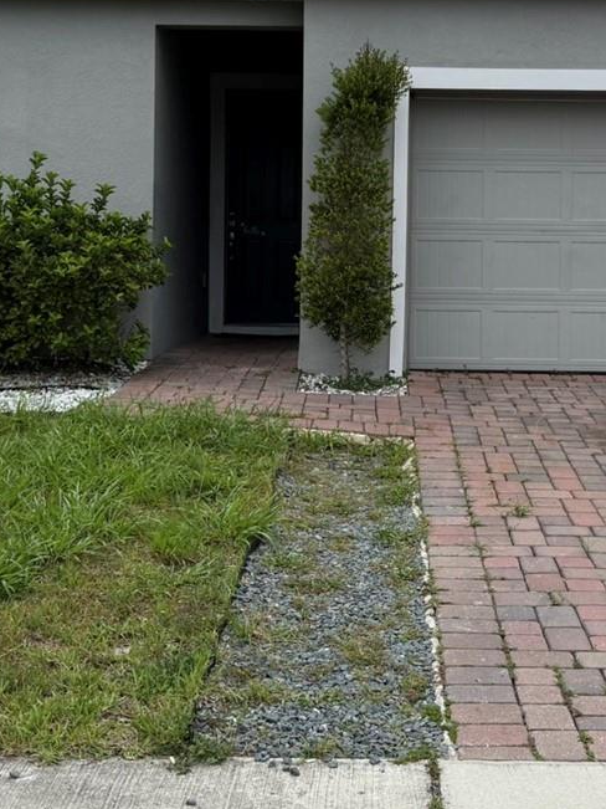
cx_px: 389
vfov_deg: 32.4
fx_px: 1378
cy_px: 257
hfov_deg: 24.7
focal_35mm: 59
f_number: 1.78
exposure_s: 1/2445
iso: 100
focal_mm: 6.76
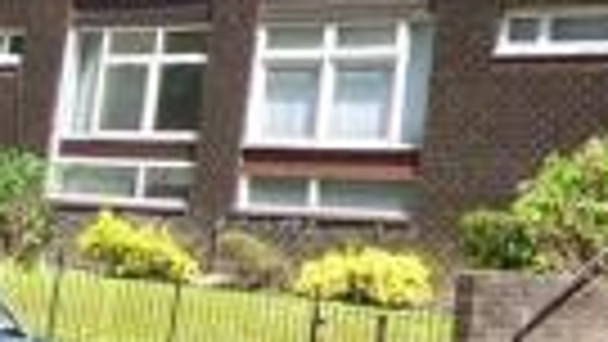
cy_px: -169
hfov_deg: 18.9
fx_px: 1741
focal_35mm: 108
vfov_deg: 10.8
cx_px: 691
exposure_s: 1/100
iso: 64
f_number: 5.6
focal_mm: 3.8
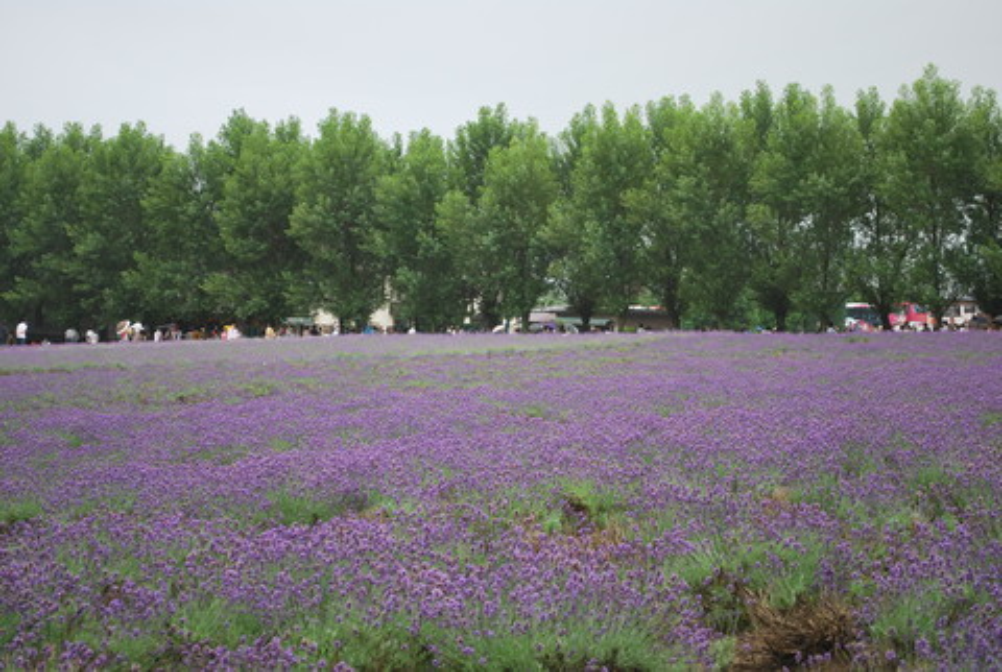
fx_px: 2300
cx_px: 501
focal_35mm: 82
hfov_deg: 24.6
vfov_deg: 16.6
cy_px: 336
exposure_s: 1/125
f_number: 5.6
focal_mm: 55
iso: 200
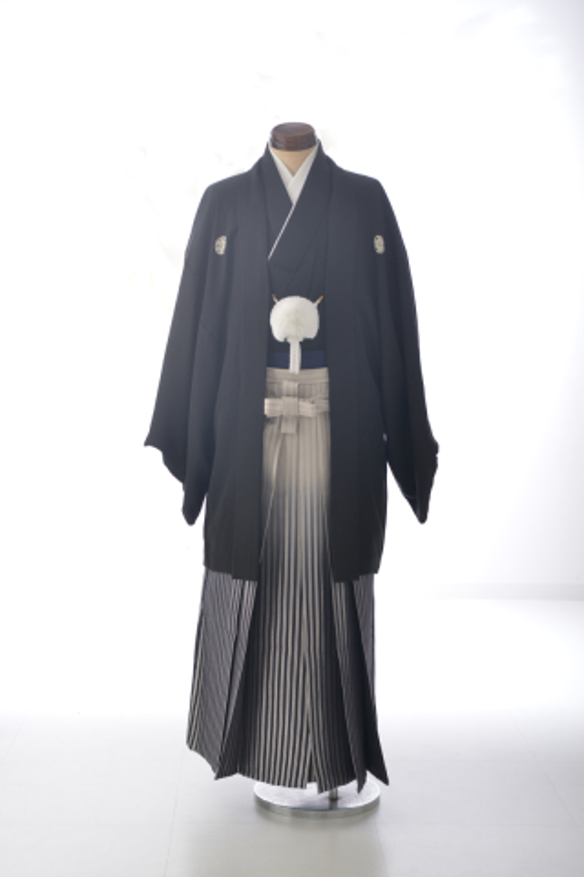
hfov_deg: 21.9
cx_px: 292
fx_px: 1509
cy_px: 438
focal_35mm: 62
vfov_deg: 32.4
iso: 400
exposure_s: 1/125
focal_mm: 62
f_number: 5.6
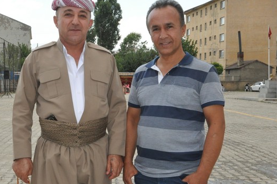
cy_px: 99
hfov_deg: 35.5
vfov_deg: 24.1
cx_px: 102
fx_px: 430
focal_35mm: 56
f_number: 25
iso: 1250
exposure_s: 1/200
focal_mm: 28
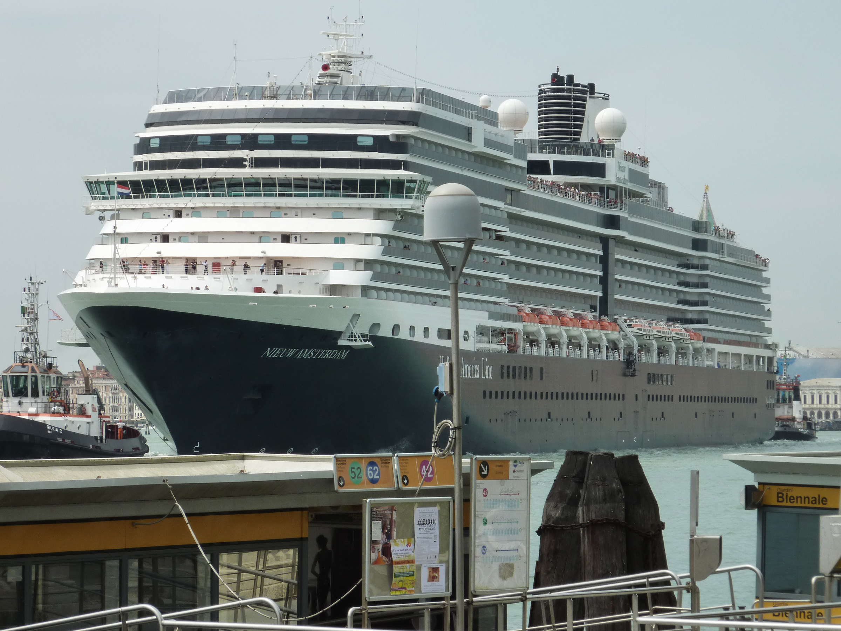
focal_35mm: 137
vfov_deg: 10.8
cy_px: 316
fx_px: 3328
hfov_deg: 14.4
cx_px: 420
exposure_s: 1/640
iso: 125
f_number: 5.6
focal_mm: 22.5
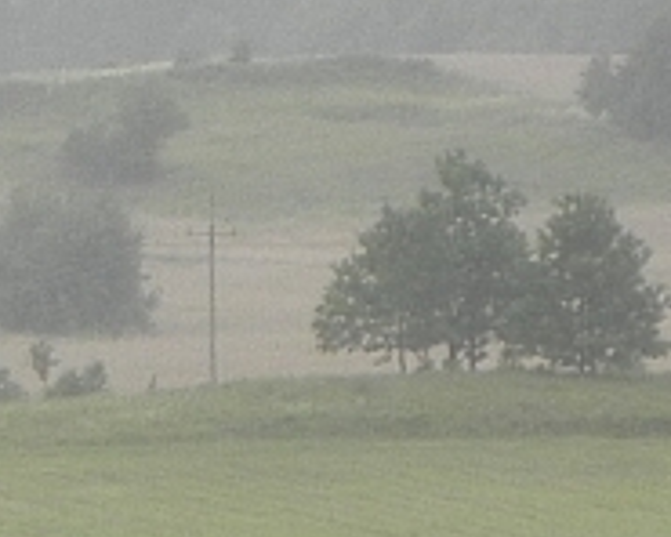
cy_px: 301
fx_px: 45715
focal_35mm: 2302
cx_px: -359
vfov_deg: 0.7
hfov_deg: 0.8
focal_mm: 75.7
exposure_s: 1/283
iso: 160
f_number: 5
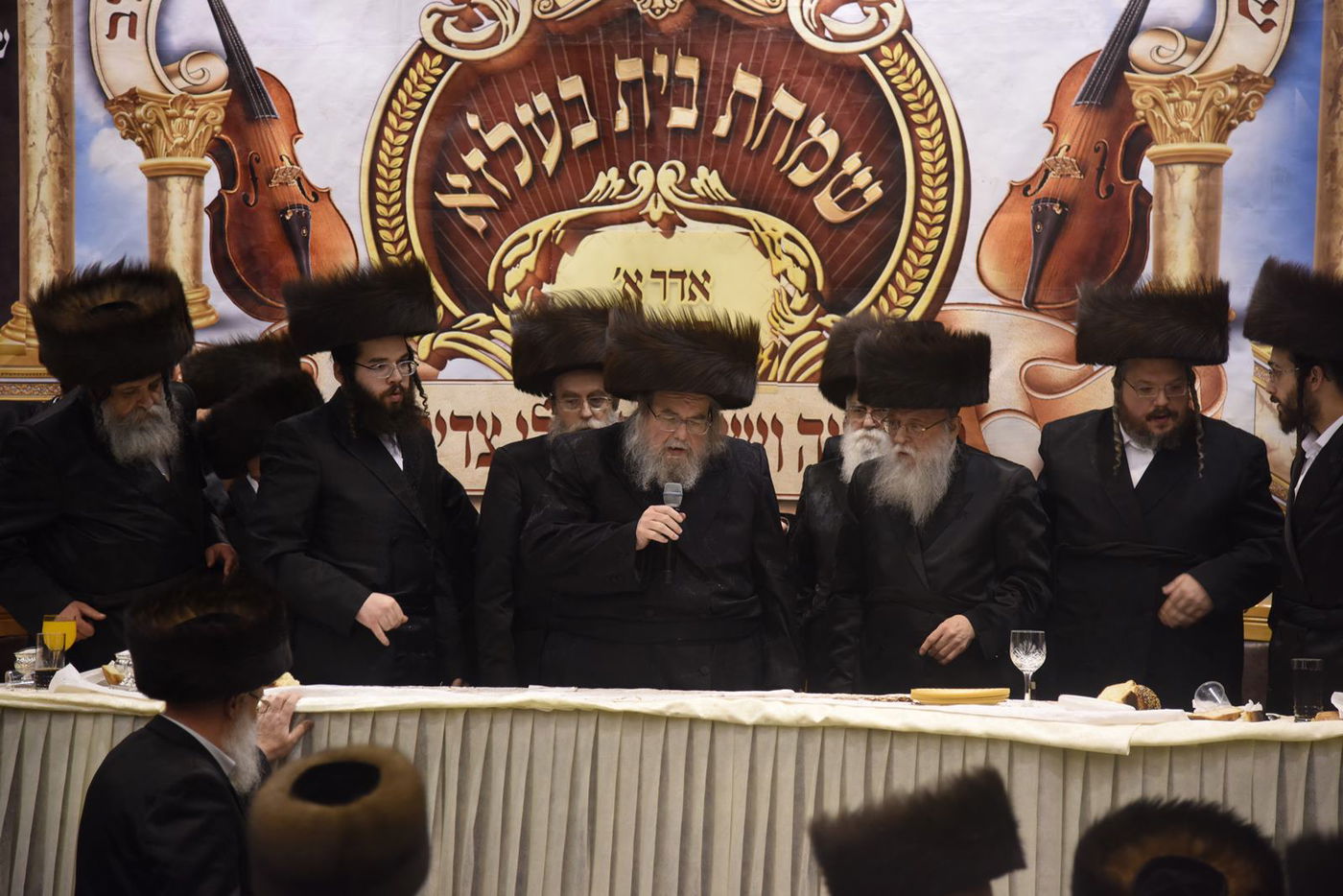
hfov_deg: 19.5
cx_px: 672
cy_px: 448
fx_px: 3918
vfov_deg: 13.0
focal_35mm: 105
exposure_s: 1/100
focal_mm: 105
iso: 1250
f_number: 4
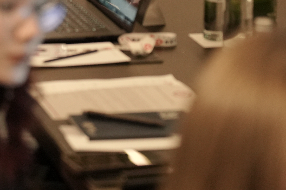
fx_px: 2145
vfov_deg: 5.0
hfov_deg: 7.6
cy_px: -155
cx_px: 73
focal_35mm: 270
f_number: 1.4
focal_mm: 50
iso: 1000
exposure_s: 1/125
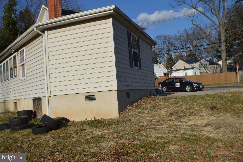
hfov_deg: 43.6
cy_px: 81
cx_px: 122
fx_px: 303
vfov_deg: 29.8
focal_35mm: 45
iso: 100
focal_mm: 30
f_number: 9
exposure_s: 1/320
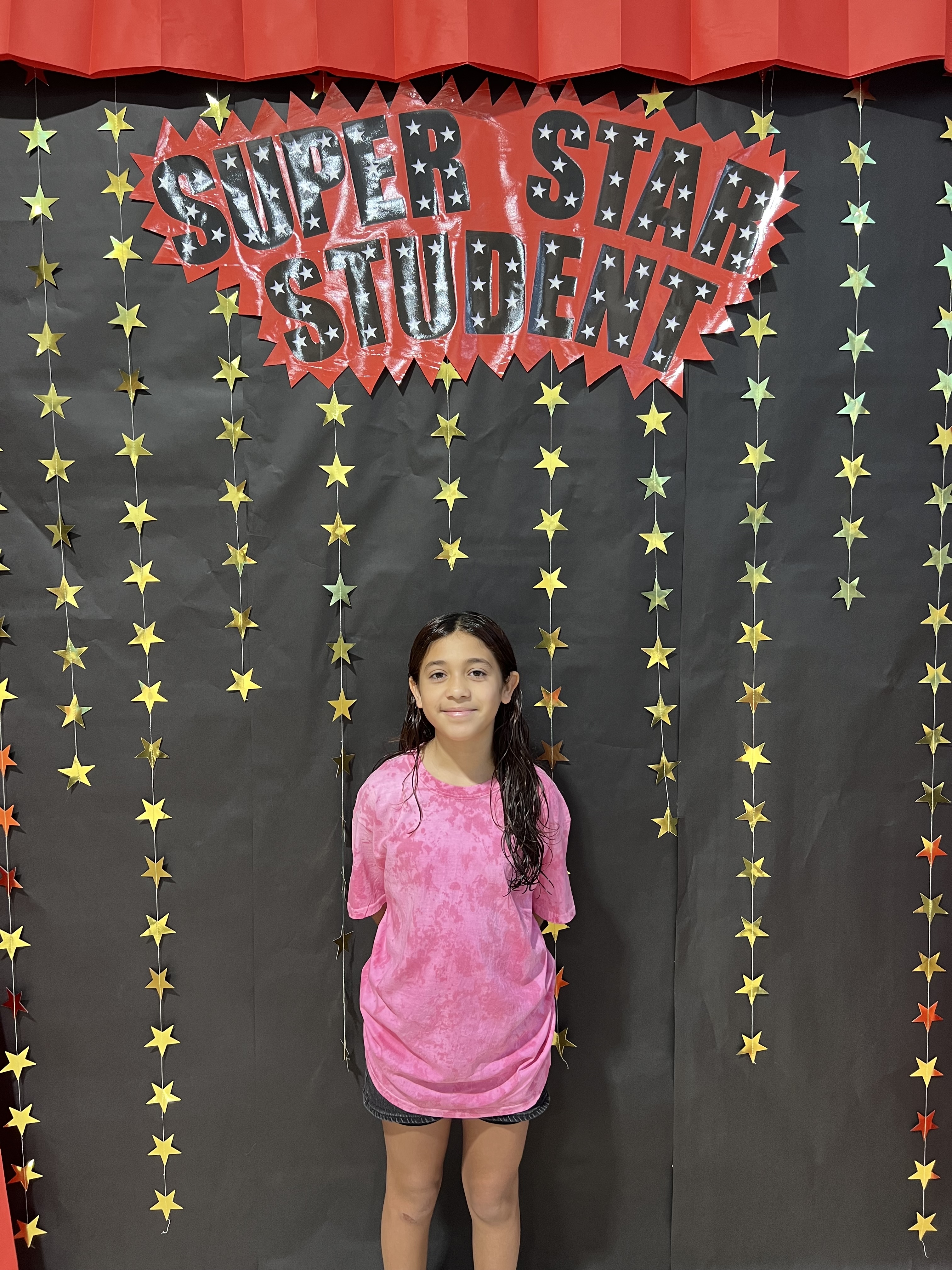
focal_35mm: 26
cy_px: 635
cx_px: 476
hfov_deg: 53.1
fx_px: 953
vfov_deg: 67.3
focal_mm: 5.7
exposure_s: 1/71
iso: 125
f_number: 1.5
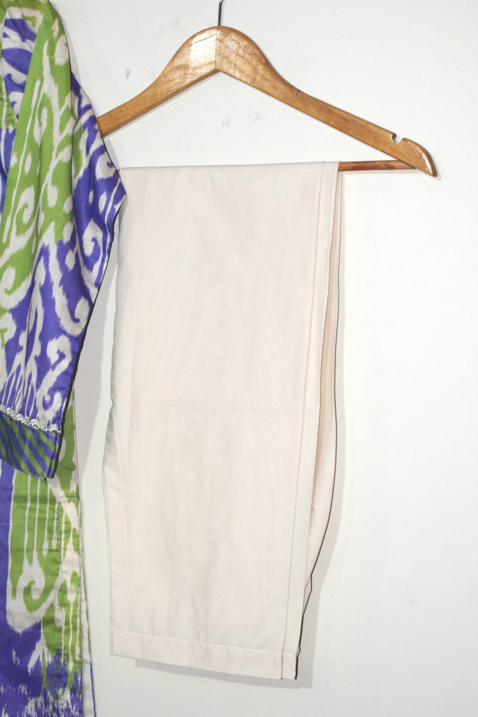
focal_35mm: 84
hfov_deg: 16.2
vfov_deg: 24.2
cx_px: 188
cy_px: 299
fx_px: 1673
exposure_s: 1/100
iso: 800
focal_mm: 38
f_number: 5
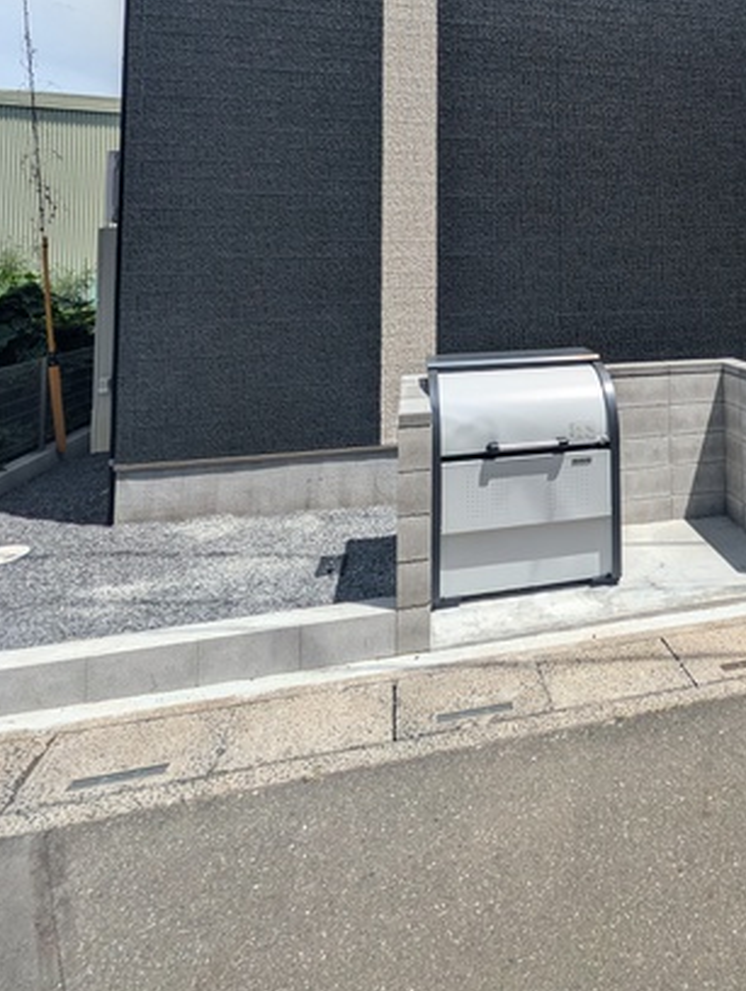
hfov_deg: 53.3
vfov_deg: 65.8
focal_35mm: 24
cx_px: 593
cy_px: 214
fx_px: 688
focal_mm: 1.83
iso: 46
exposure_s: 1/2237
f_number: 2.2
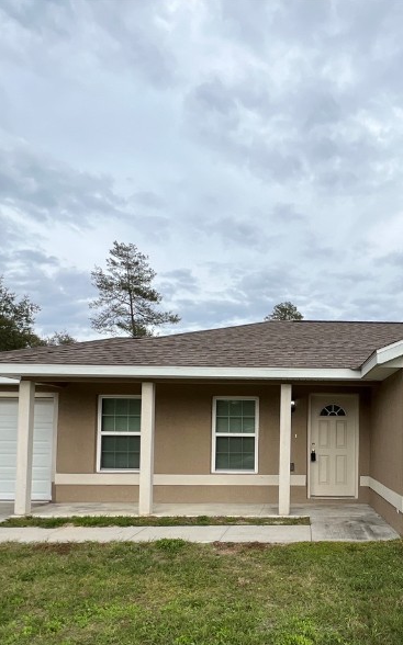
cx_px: 315
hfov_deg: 48.5
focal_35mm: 24
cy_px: 417
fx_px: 422
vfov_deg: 73.1
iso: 32
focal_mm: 1.57
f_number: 1.8
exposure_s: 1/889
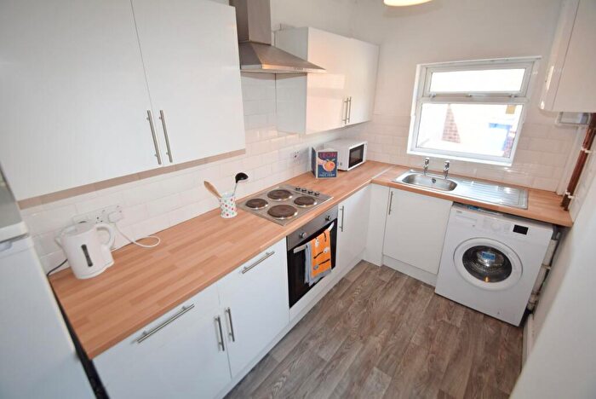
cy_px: 200
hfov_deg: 100.3
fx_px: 249
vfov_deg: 77.4
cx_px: 298
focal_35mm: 15
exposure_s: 1/60
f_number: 5.6
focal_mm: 10
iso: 220
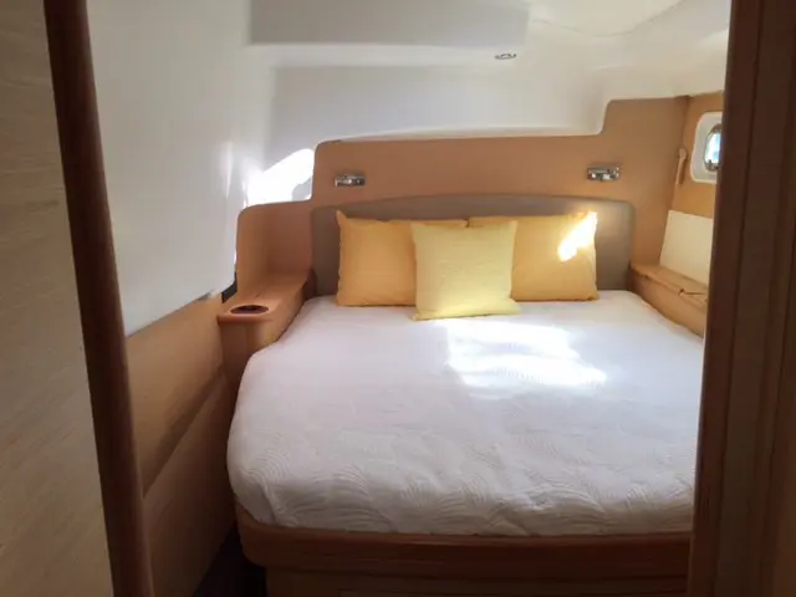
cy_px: 298
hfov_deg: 61.7
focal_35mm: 29
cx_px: 398
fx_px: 667
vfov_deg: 48.2
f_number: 2.2
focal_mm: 4.15
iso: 40
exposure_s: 1/120
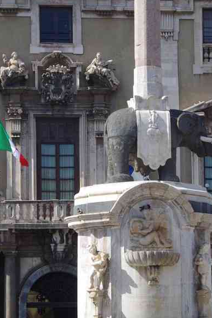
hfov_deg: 8.2
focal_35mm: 168
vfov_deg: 12.2
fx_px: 1482
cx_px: 119
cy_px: 164
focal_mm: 65
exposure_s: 1/100
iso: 200
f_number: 9
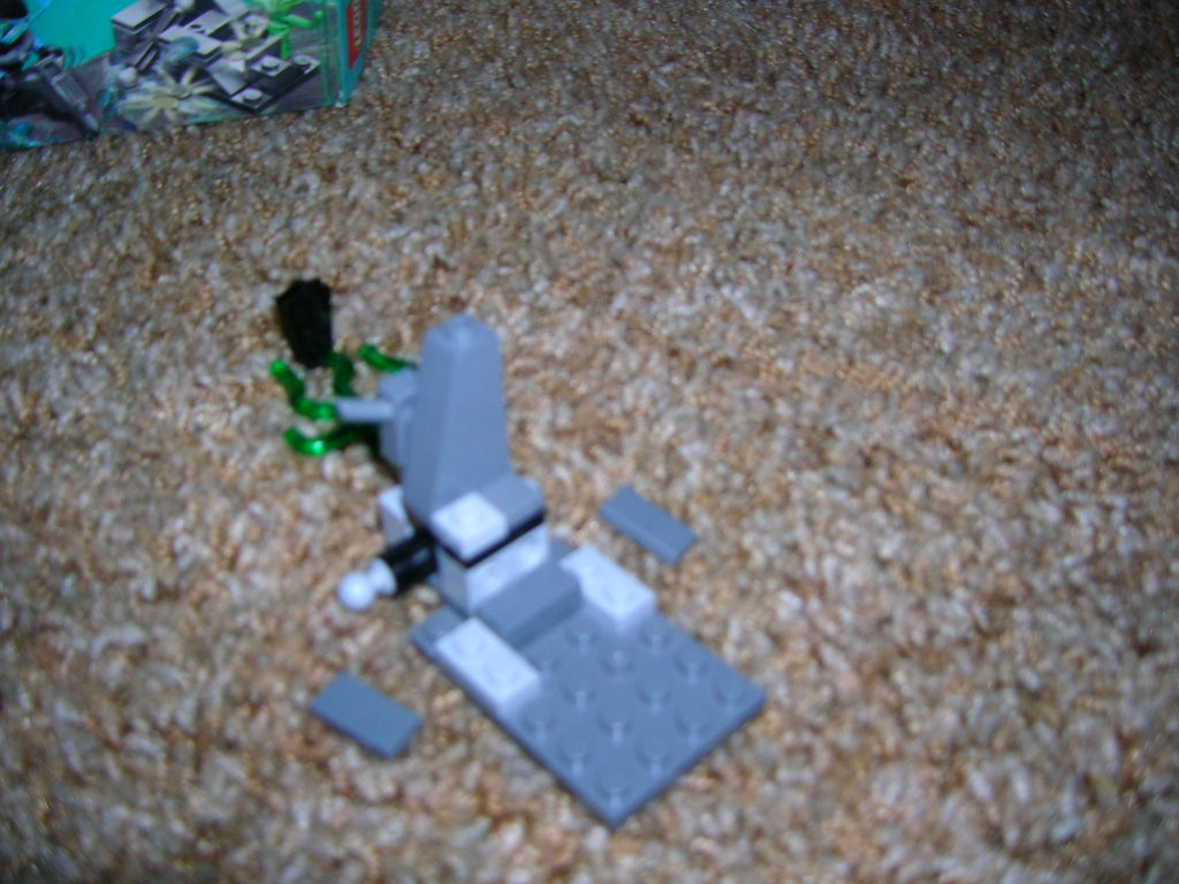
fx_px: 1158
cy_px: 442
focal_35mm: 34
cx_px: 590
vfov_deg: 41.8
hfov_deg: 54.0
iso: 50
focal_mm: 5.7
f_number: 2.9
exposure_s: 1/60.1
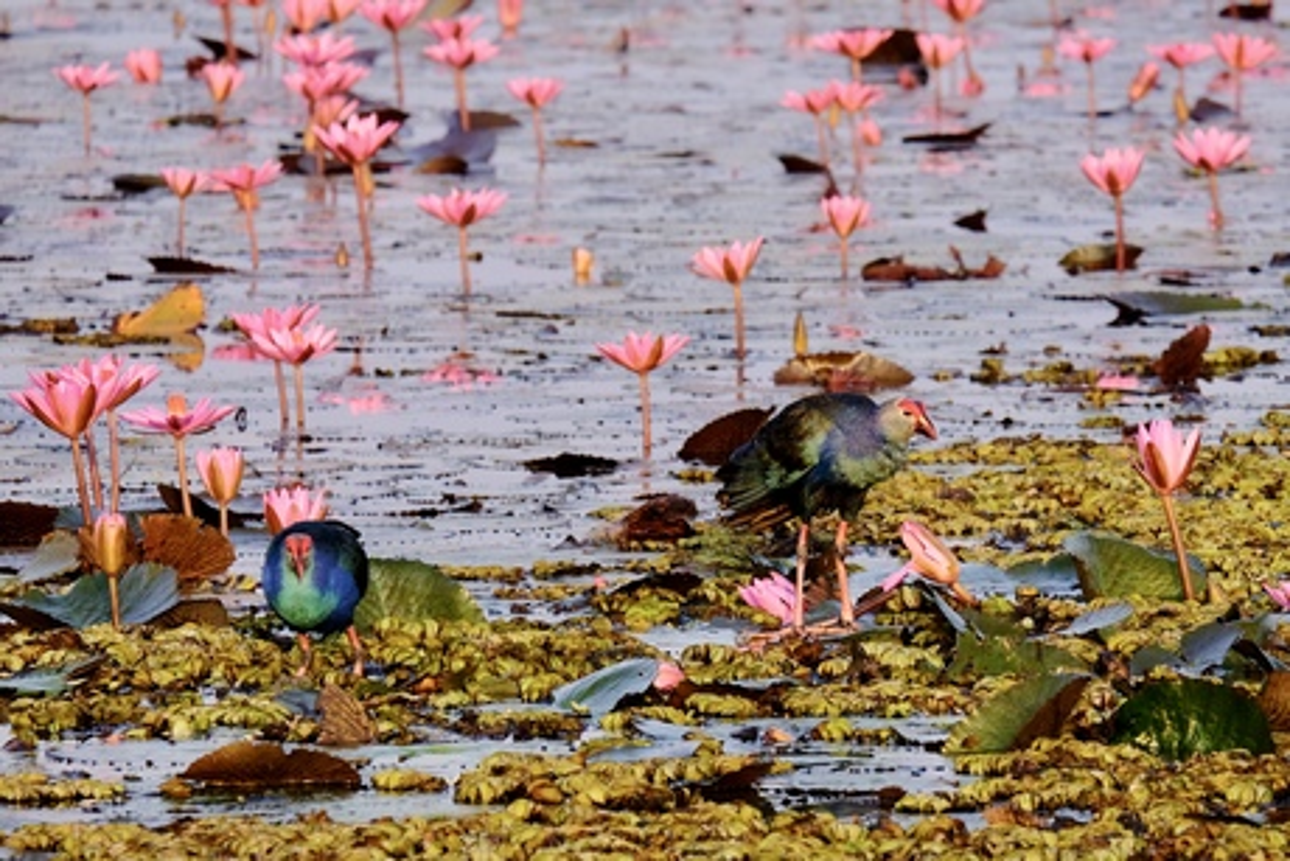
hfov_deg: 6.0
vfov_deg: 4.0
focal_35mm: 345
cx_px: 645
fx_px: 12366
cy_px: 430
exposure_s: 1/140
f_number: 8
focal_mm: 230
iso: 400
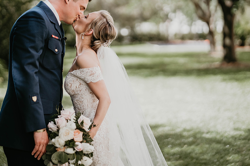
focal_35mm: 113
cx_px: 110
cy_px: 57
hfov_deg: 18.1
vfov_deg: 12.1
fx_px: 785
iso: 200
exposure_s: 1/1600
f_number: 1.8
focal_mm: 85
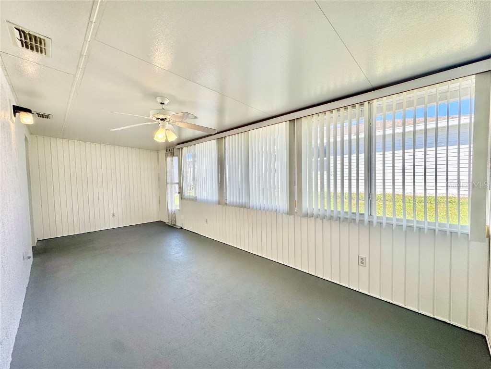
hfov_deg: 102.1
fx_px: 199
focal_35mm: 14
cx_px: 246
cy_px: 184
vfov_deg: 85.7
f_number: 2.2
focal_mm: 2.22
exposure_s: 1/218
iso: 40
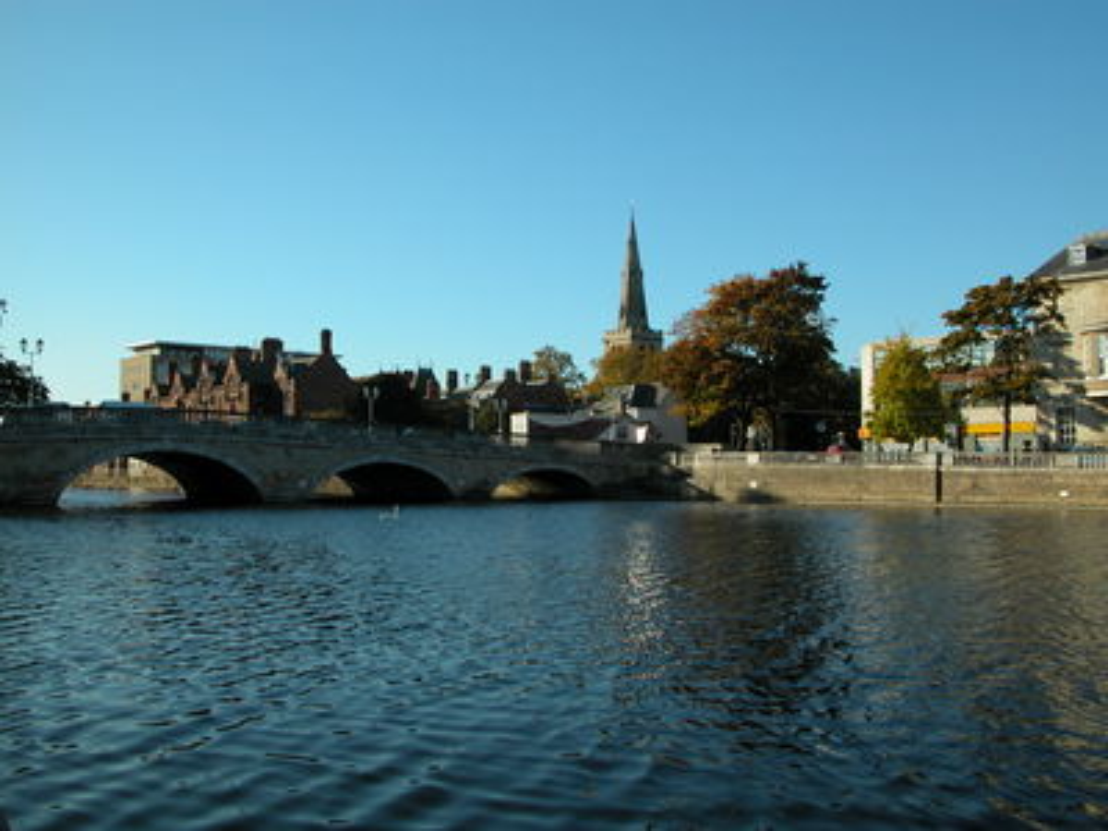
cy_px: 416
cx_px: 554
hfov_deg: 52.6
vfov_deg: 40.7
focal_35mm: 35
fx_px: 1120
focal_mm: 8.9
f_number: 5.6
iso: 100
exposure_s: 1/345
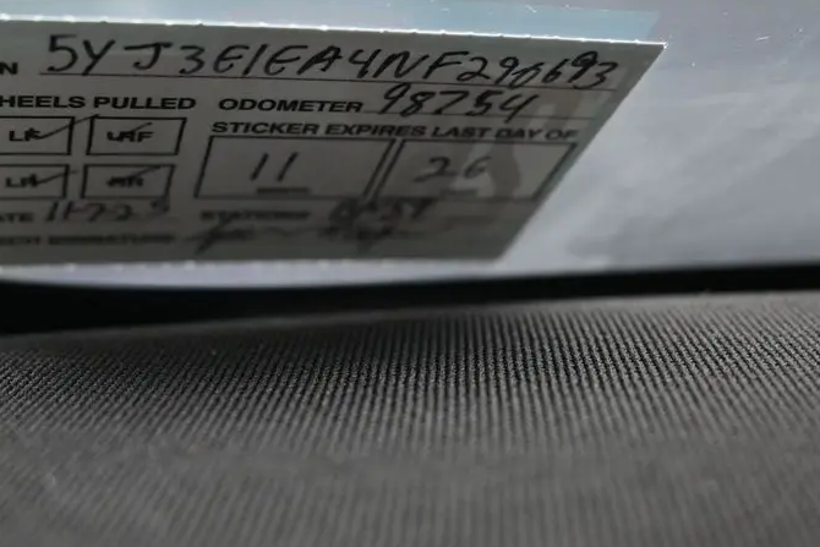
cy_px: 196
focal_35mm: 56
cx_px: 326
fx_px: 1279
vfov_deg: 24.1
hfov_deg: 35.4
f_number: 4.2
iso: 720
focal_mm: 24.5
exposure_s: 1/125
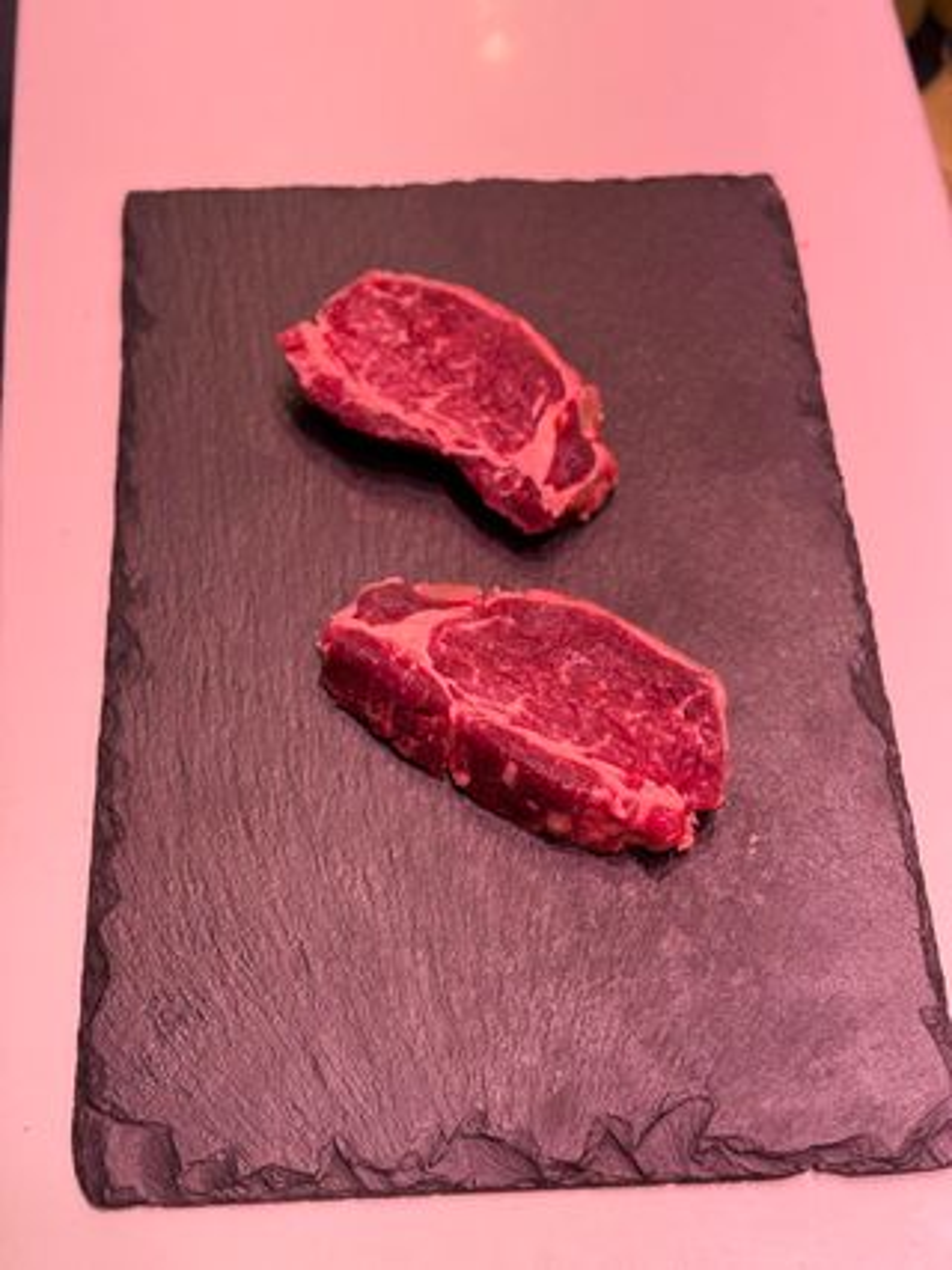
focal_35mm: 48
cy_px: 635
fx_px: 1761
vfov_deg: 39.7
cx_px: 476
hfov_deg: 30.3
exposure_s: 1/100
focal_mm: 6.76
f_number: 1.78
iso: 50
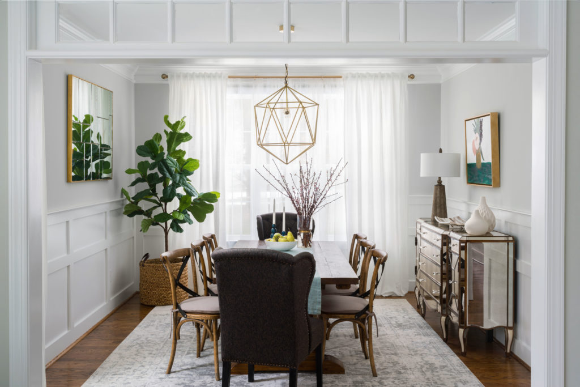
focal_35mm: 40
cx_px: 290
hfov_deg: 48.5
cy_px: 194
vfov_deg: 33.4
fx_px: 644
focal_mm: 40
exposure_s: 1
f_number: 13
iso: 100
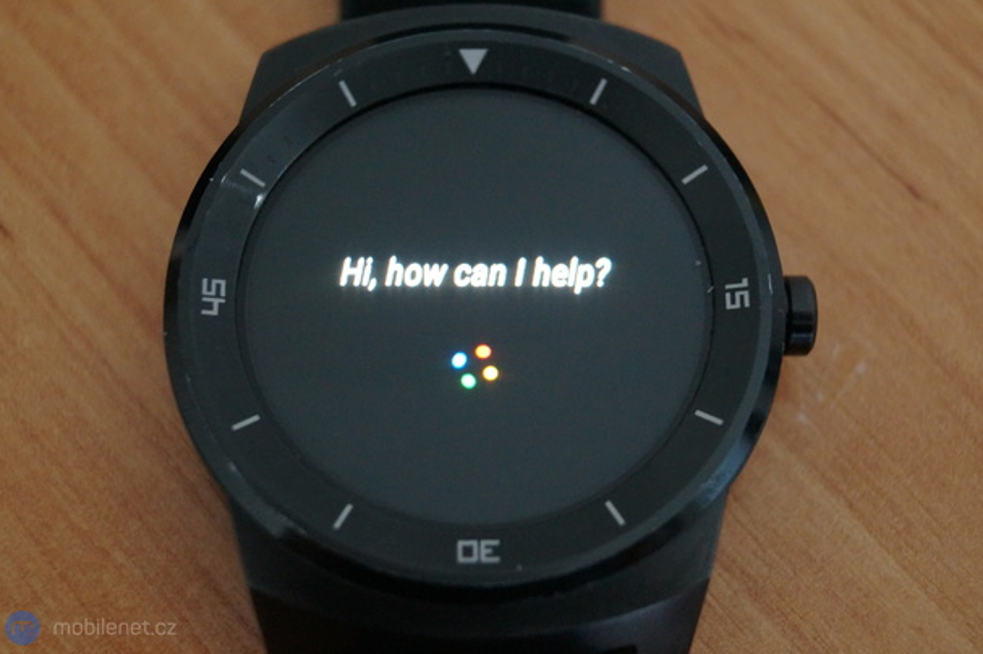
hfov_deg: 26.7
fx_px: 2074
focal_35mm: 76
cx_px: 490
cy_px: 328
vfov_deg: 17.9
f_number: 5.6
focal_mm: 50
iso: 3200
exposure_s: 1/20
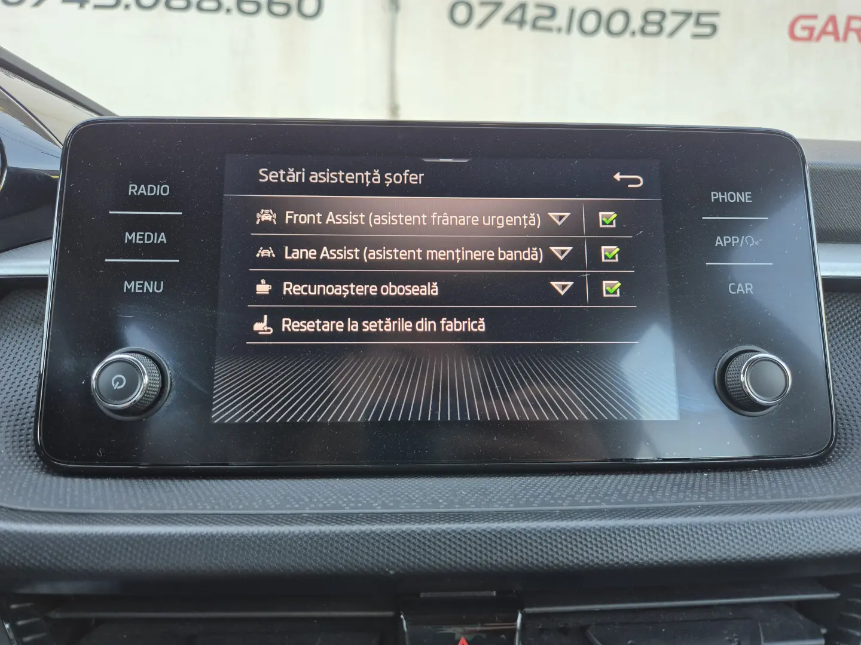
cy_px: 322
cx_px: 430
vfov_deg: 58.9
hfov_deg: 73.9
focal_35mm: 23
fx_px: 572
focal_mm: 5.4
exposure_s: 1/100
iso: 100
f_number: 1.8
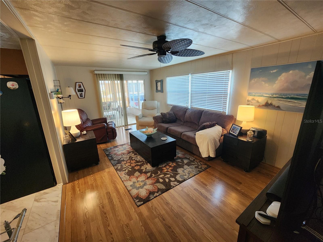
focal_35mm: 13
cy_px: 121
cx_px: 162
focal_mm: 2.2
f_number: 2.2
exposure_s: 1/60
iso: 400
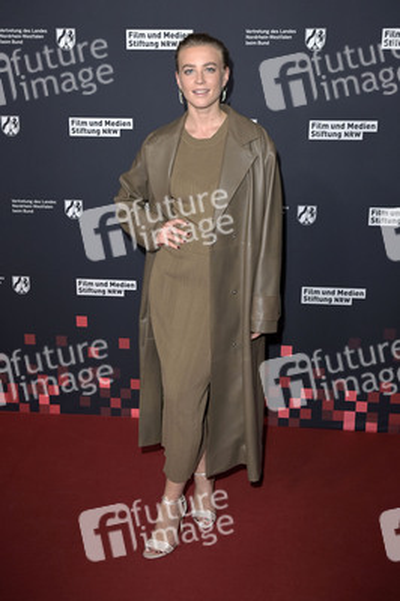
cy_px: 300
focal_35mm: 40
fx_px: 668
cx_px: 200
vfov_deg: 48.5
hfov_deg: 33.3
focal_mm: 40
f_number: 5
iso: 1000
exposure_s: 1/250
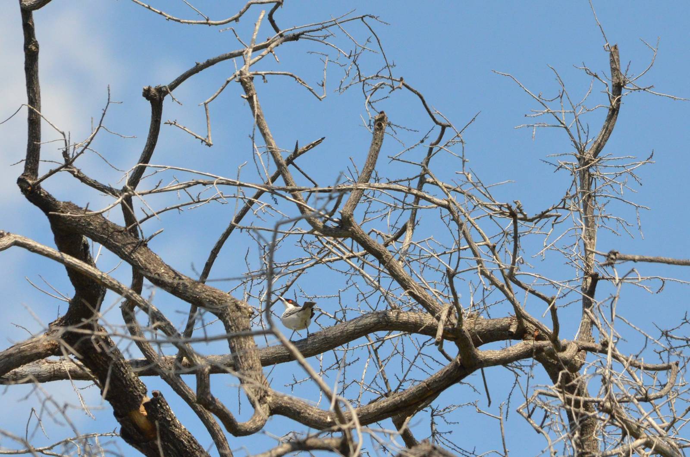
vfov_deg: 2.0
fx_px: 12912
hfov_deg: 3.1
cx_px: 345
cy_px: 228
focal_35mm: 675
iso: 2500
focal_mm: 450
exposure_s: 1/2500
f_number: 13
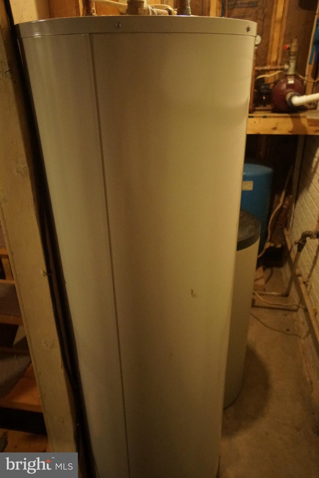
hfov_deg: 47.9
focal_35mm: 27
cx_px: 160
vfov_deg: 67.4
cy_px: 239
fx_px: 359
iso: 6400
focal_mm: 18
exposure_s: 1/80
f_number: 4
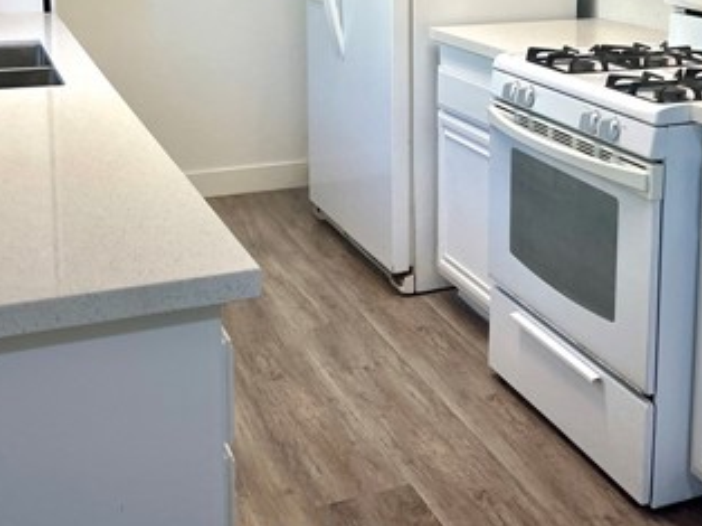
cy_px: 47
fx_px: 1033
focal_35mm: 51
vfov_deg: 27.4
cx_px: 449
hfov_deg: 37.2
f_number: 1.6
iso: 64
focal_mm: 5.1
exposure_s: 1/120
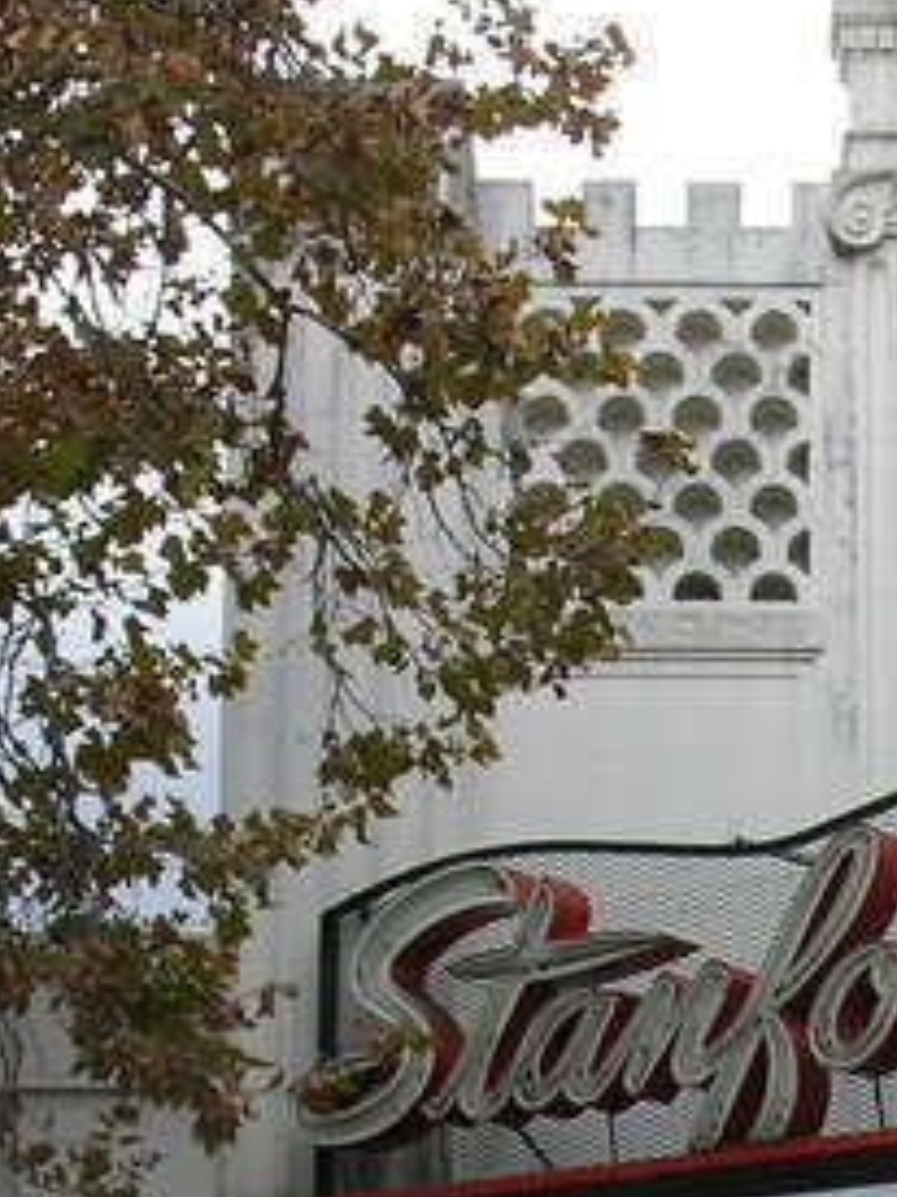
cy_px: 1301
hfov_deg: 10.9
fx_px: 4633
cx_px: 1056
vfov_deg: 14.4
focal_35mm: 134
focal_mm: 7.7
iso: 50
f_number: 5.4
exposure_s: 1/115
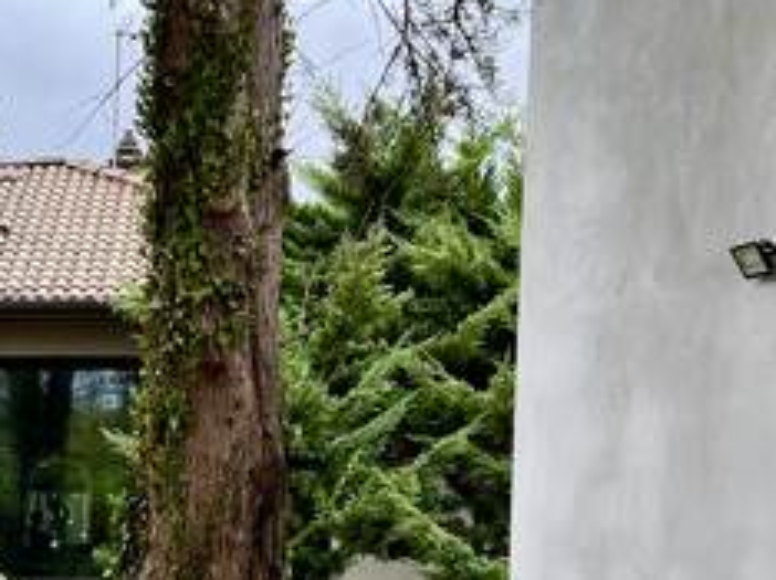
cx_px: -169
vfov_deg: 16.1
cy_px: 640
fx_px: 1993
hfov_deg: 20.5
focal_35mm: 89
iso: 50
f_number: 1.6
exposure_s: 1/343
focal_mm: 5.1
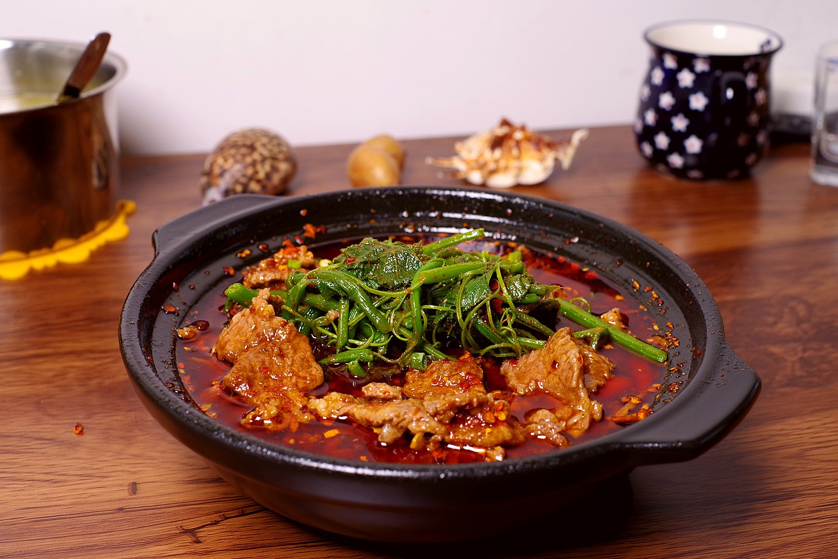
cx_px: 419
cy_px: 280
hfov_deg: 45.4
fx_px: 1001
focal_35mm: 43
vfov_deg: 31.2
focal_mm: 43
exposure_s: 1/30
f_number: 7.1
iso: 400
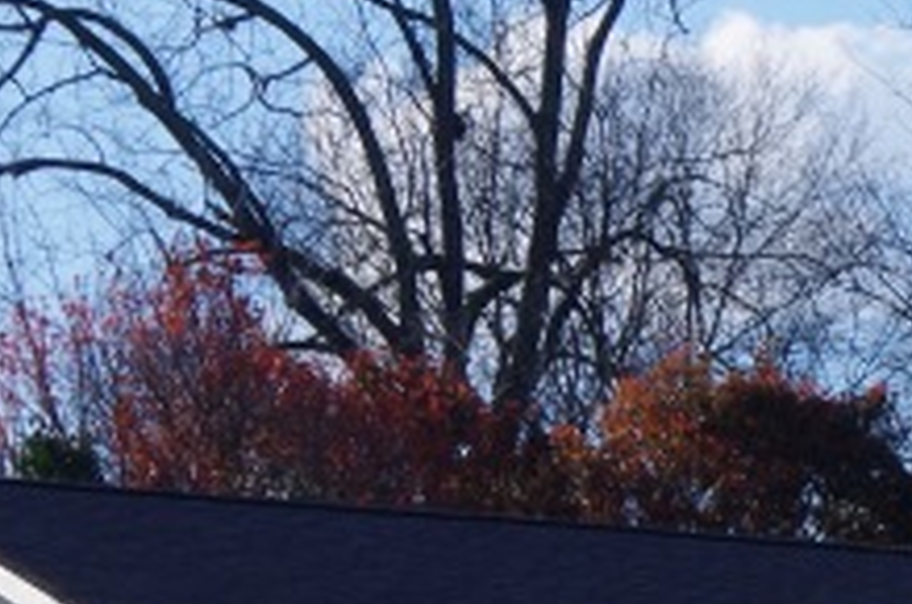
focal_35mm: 350
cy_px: 879
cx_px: 1158
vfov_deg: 3.9
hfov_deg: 5.9
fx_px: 8847
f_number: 11
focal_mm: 50
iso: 200
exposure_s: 1/180
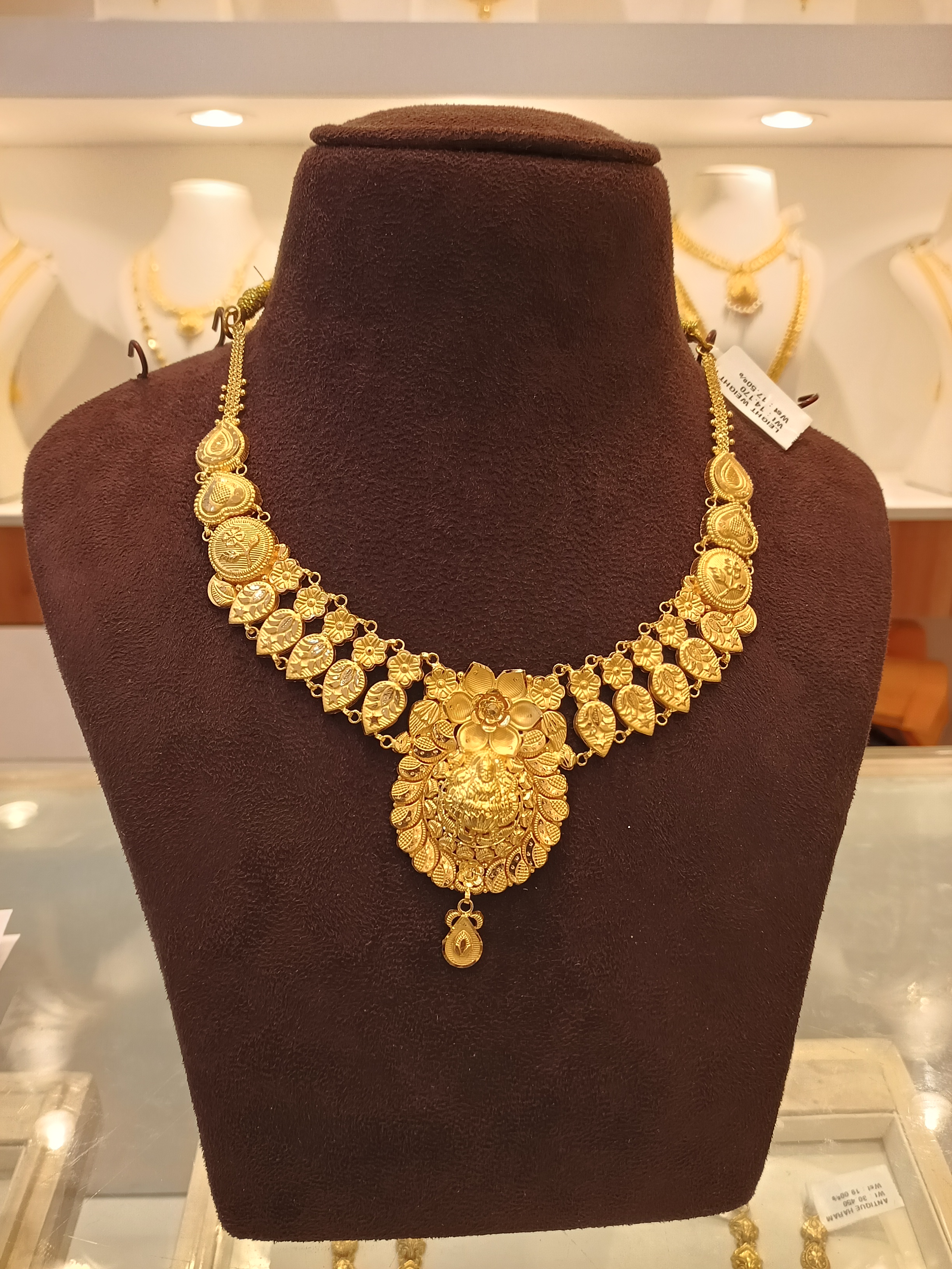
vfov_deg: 65.3
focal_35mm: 27
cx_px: 476
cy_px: 634
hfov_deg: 51.4
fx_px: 990
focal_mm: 3.61
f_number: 1.8
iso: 80
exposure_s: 1/100
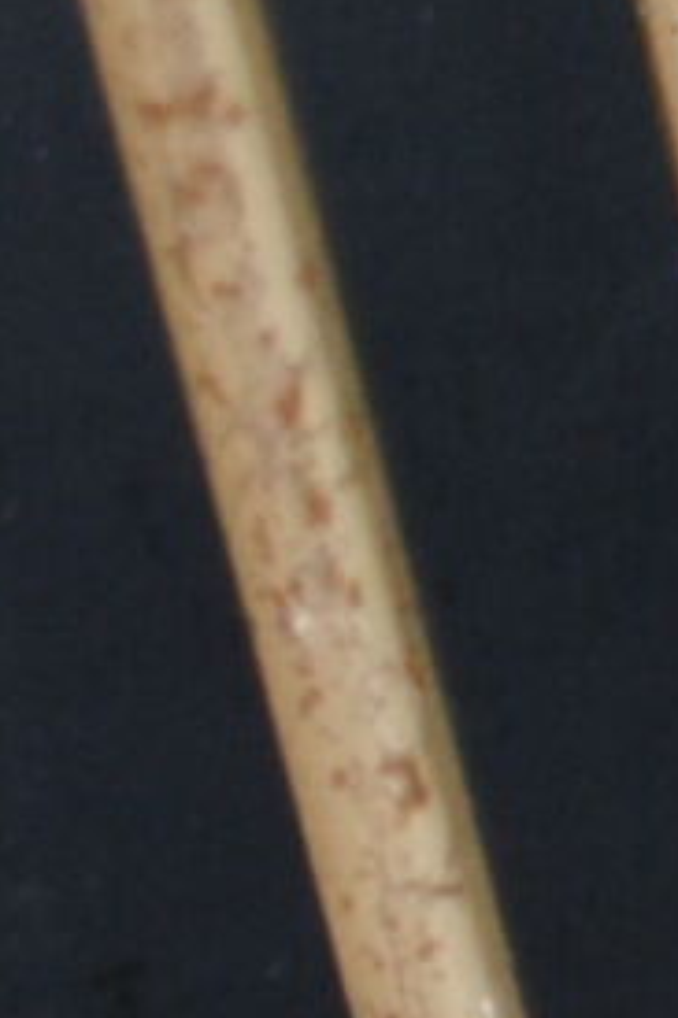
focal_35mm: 634
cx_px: 3872
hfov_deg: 2.1
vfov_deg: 3.2
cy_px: 2014
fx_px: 17932
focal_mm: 40
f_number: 5.3
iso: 200
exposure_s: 1/40
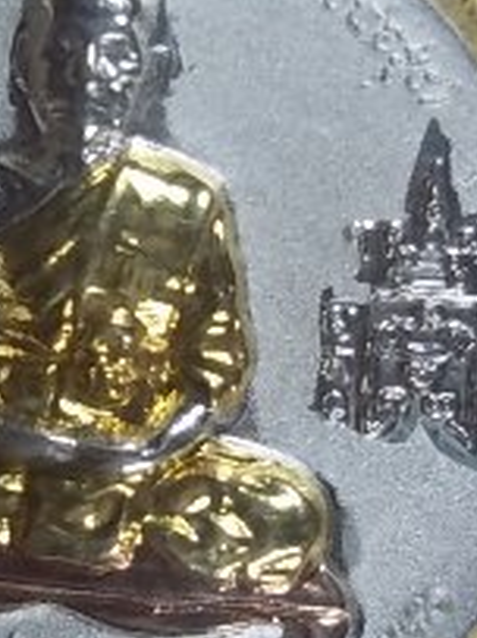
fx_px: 1839
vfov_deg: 19.6
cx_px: 91
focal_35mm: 100
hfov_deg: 14.7
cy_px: 269
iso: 80
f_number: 3.1
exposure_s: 1/125
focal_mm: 6.5
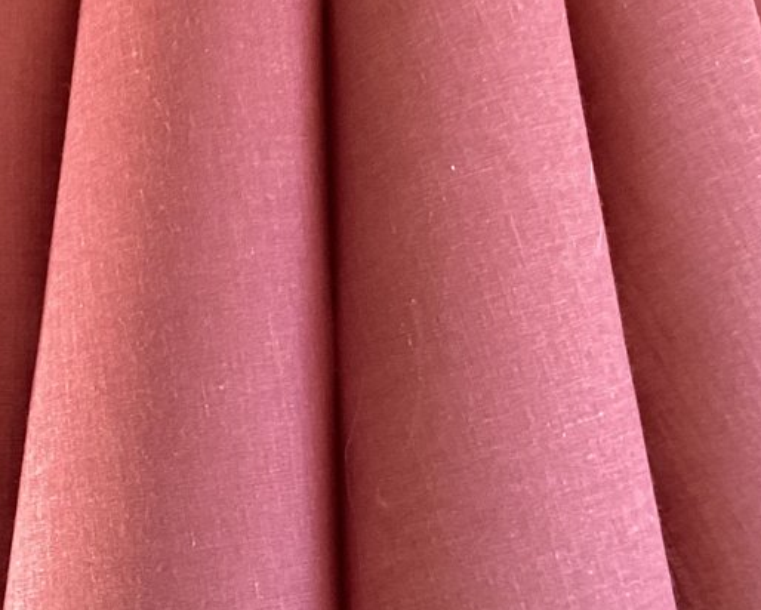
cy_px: 282
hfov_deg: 21.0
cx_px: 54
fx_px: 2006
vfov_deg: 17.3
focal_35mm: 89
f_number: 2.4
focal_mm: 3.3
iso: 160
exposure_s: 1/60
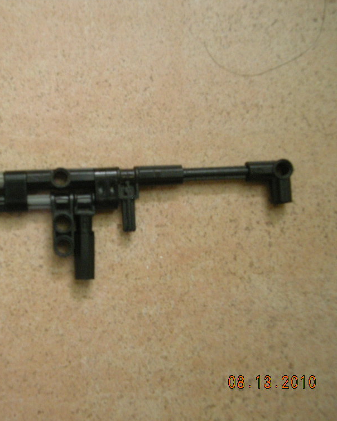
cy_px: 213
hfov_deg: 30.1
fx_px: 611
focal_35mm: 49
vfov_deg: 38.0
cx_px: 65
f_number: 2.8
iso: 400
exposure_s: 1/14.4
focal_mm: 7.9
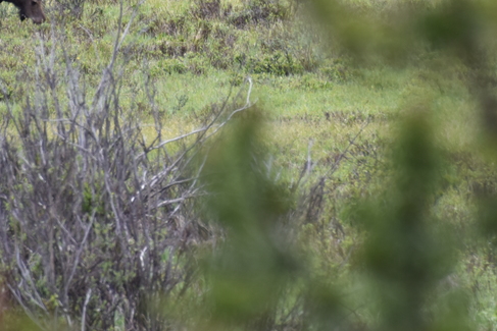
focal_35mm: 789
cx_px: 204
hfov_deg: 2.6
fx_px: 10895
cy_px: -50
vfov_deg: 1.7
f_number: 5.6
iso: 450
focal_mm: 300
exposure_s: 1/640
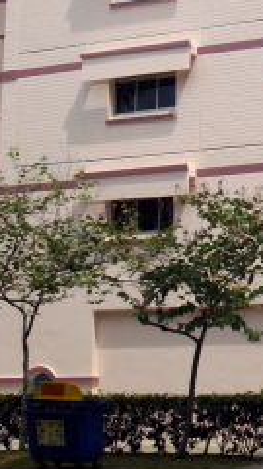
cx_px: 423
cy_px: 117
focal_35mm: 92
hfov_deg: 12.3
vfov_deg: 23.0
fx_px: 1144
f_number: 5.6
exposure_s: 1/500
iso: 80
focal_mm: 6.2
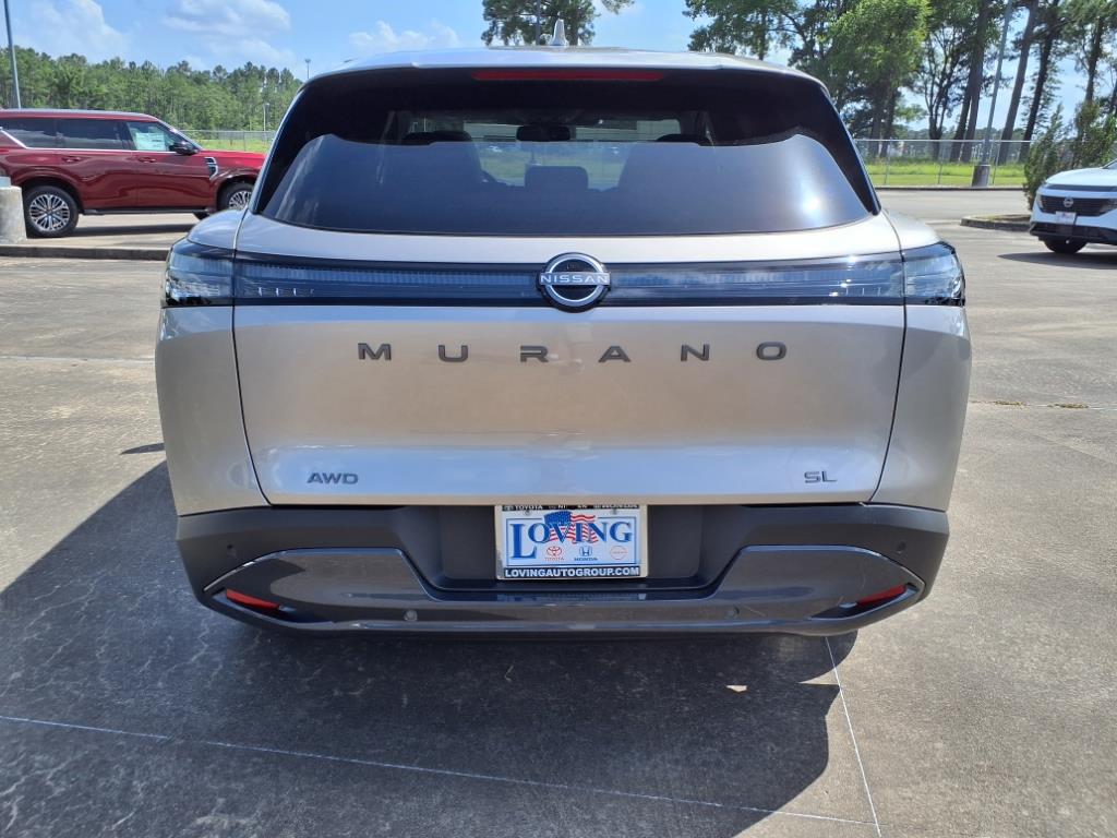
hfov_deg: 65.3
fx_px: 871
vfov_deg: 51.4
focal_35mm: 27
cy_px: 419
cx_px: 558
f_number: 1.9
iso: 40
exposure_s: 1/2000
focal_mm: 3.58
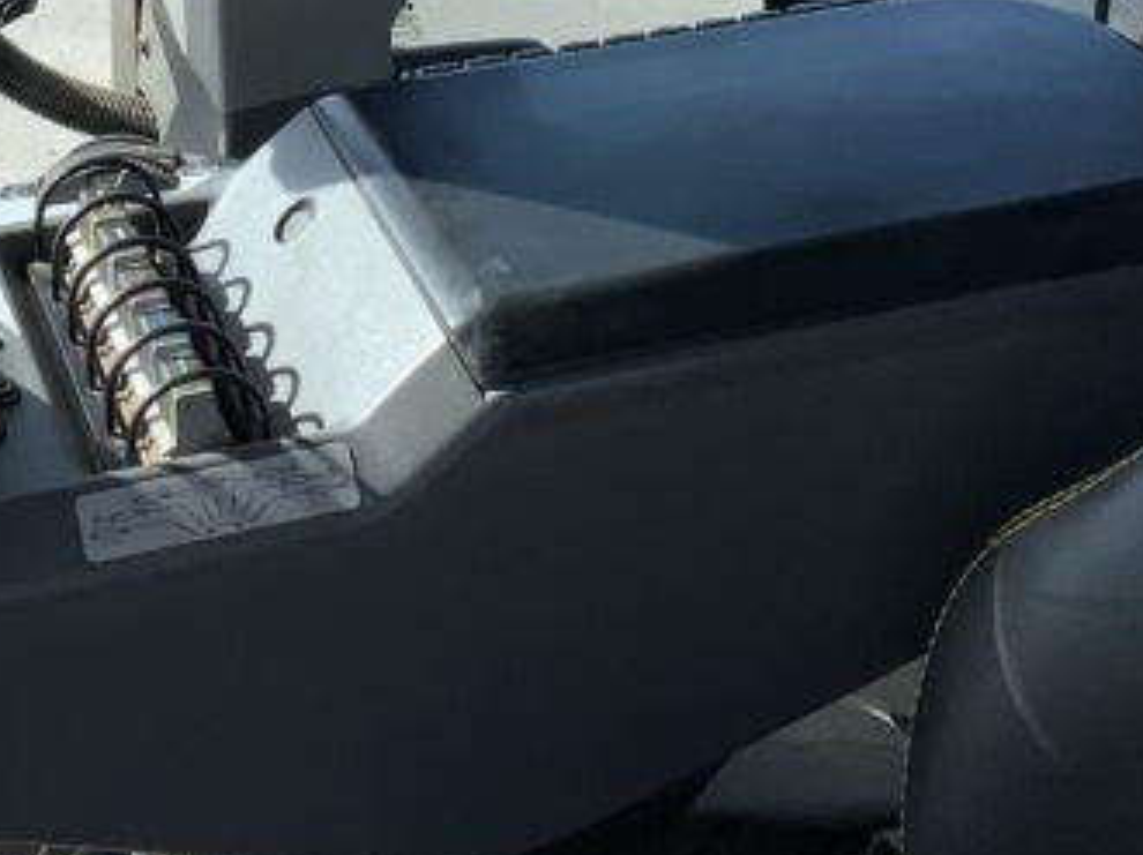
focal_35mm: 90
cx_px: 277
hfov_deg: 21.6
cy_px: -118
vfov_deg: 15.9
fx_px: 2970
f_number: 1.8
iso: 16
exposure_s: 1/545
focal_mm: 3
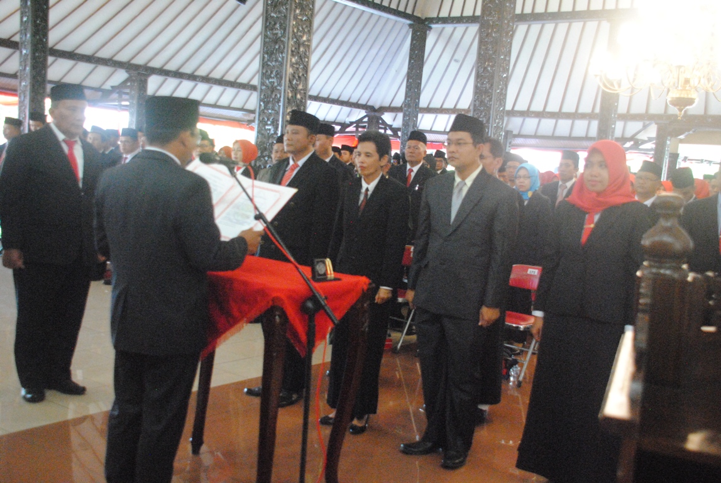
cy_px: 242
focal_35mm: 39
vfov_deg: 34.3
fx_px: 782
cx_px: 360
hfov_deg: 49.5
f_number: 4
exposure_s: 1/30
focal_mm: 26
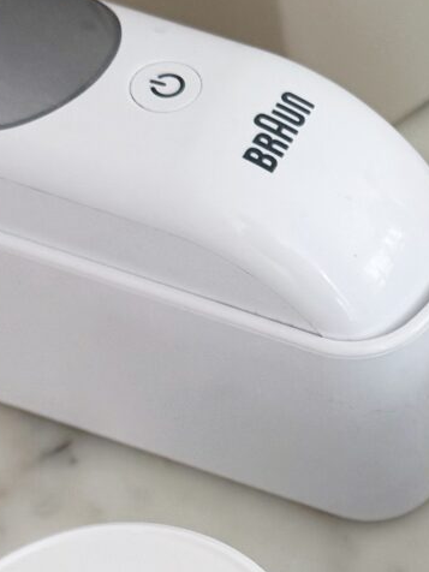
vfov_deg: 15.0
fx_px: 2132
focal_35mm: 129
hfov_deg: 11.2
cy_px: 564
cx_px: 540
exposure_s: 1/120
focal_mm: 6.76
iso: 100
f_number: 1.78
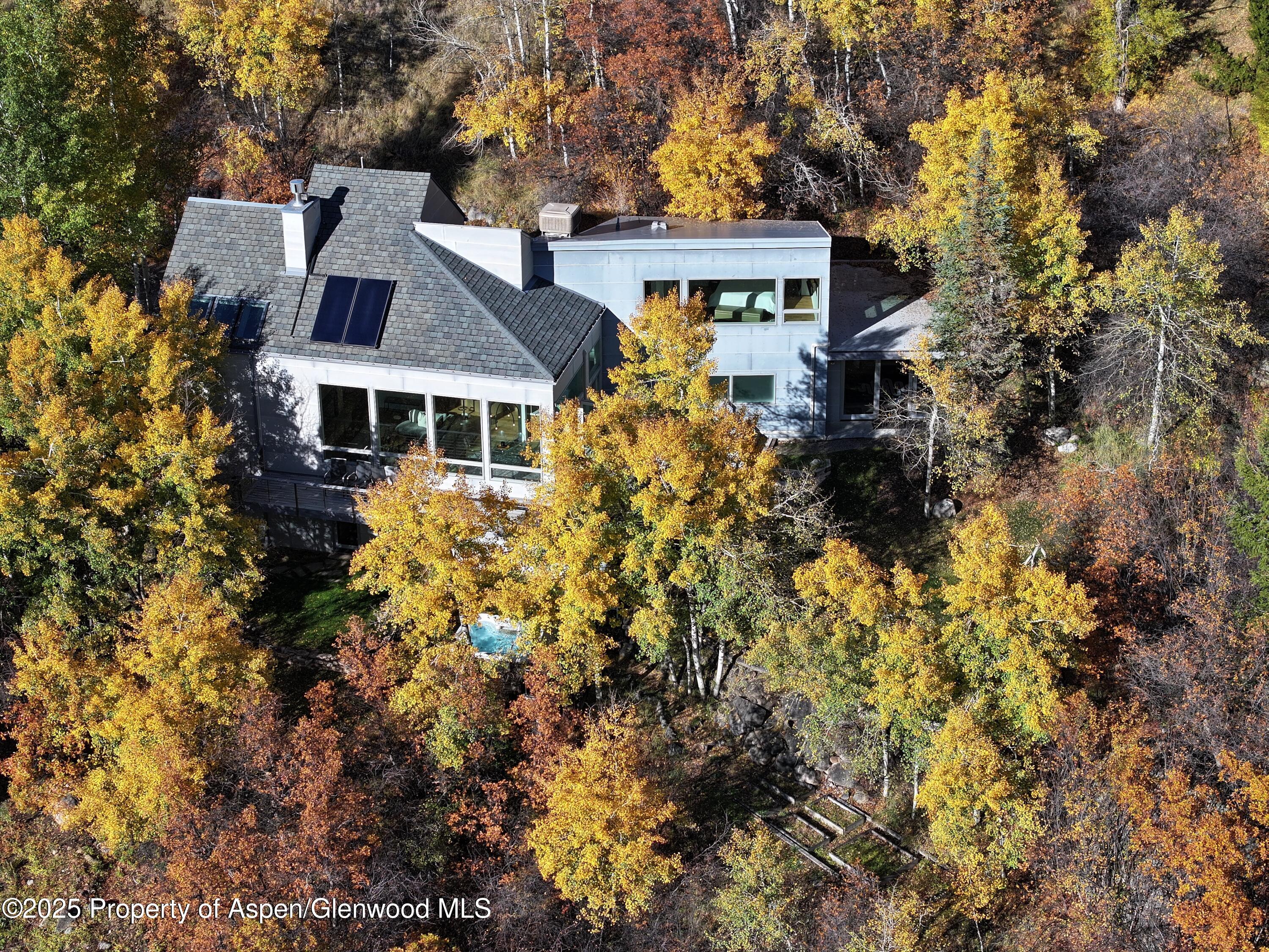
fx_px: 2566
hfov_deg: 27.8
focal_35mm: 70
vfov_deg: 21.0
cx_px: 634
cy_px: 476
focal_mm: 19.35
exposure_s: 1/1000
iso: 110
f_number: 2.8
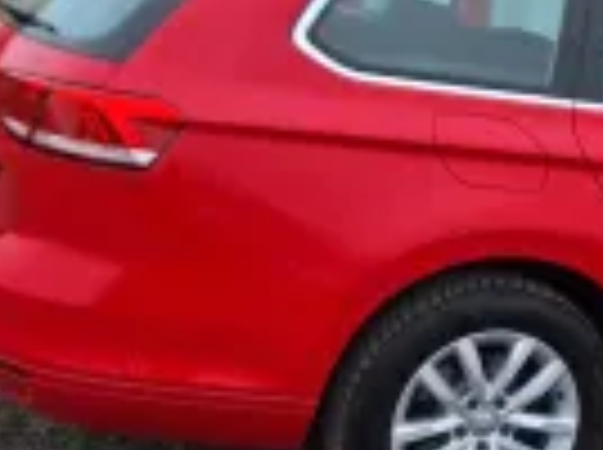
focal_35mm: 62
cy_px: 166
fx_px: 1078
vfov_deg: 23.5
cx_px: 684
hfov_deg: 28.1
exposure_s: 1/623
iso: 40
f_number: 1.8
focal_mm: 5.54
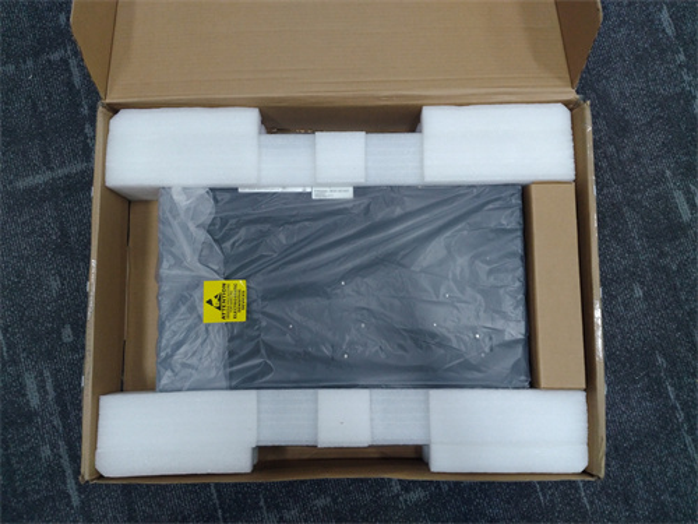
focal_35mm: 27
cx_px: 349
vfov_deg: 51.4
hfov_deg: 65.3
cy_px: 262
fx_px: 544
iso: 194
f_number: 2
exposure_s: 1/33
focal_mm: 3.79
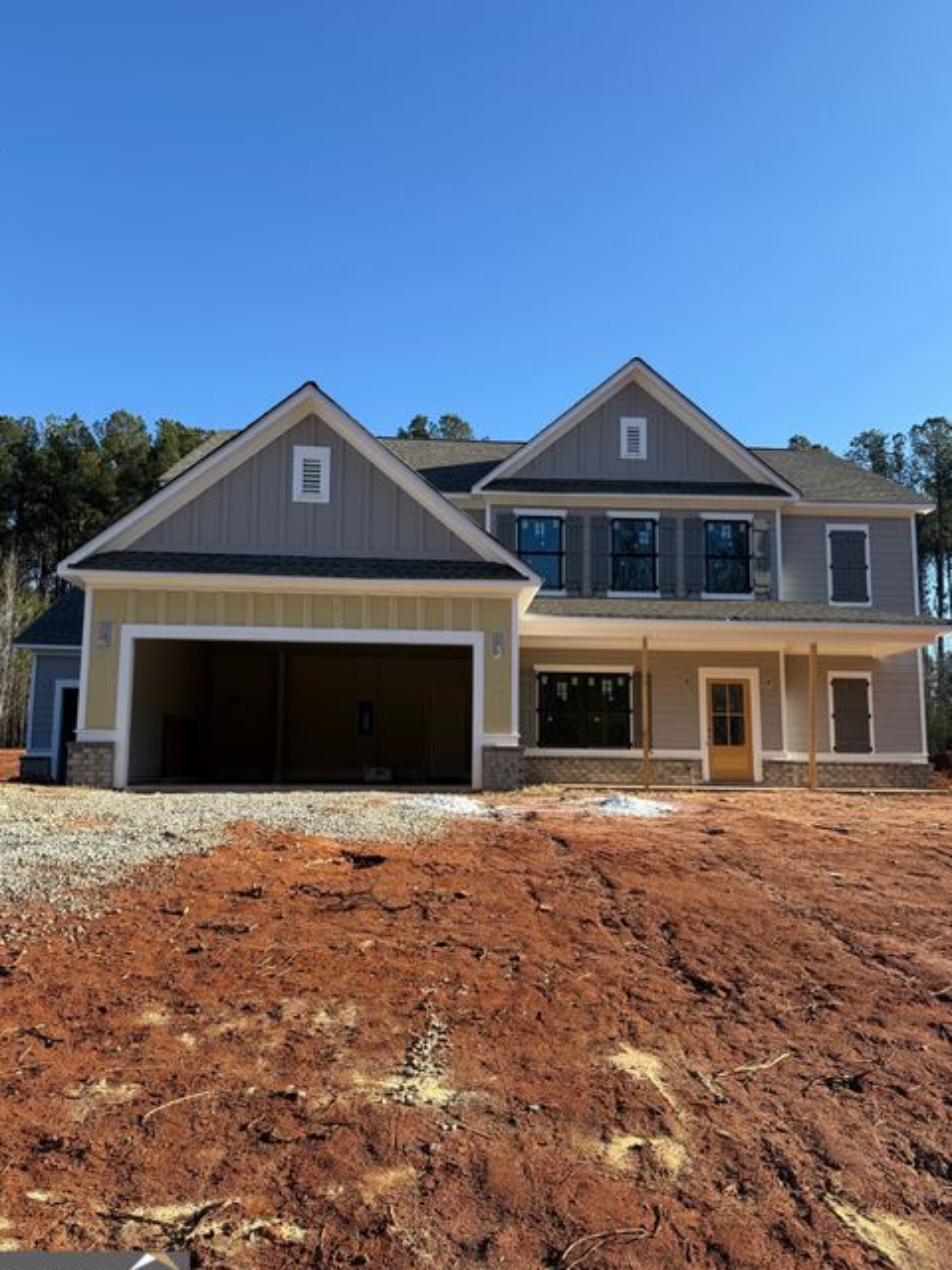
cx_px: 488
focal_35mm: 25
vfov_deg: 69.4
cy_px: 656
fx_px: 917
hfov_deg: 54.9
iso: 80
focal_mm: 6.76
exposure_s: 1/2370
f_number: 1.78
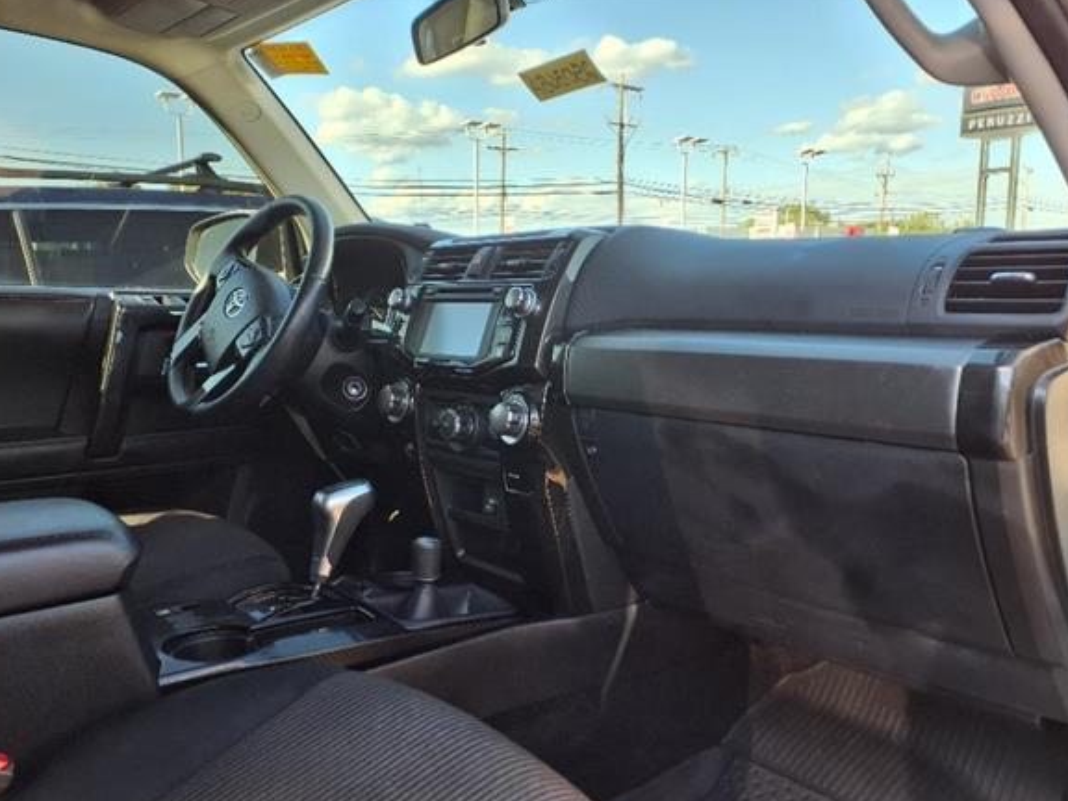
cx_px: 512
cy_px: 434
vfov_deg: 46.8
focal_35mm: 30
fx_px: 926
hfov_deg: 59.9
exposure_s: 1/120
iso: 40
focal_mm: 3.58
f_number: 1.9
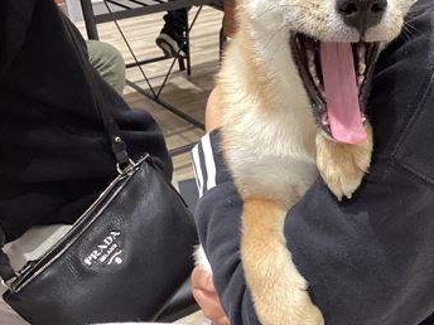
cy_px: 125
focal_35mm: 54
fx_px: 677
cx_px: 351
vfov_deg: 27.0
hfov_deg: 34.4
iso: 160
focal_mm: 3.3
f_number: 2.4
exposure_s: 1/60
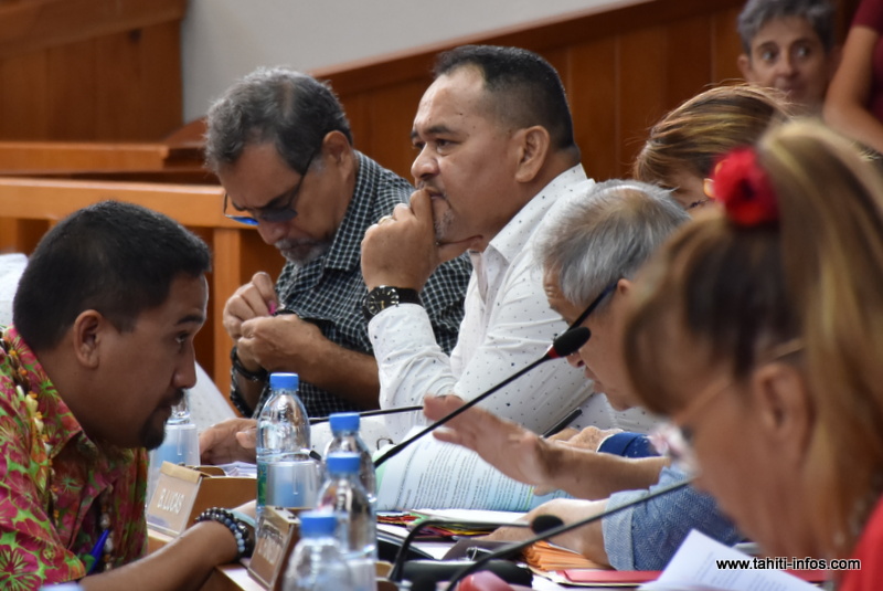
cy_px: 296
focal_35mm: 210
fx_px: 5155
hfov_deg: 9.8
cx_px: 442
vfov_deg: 6.6
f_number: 5.6
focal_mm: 140
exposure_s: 1/160
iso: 1000
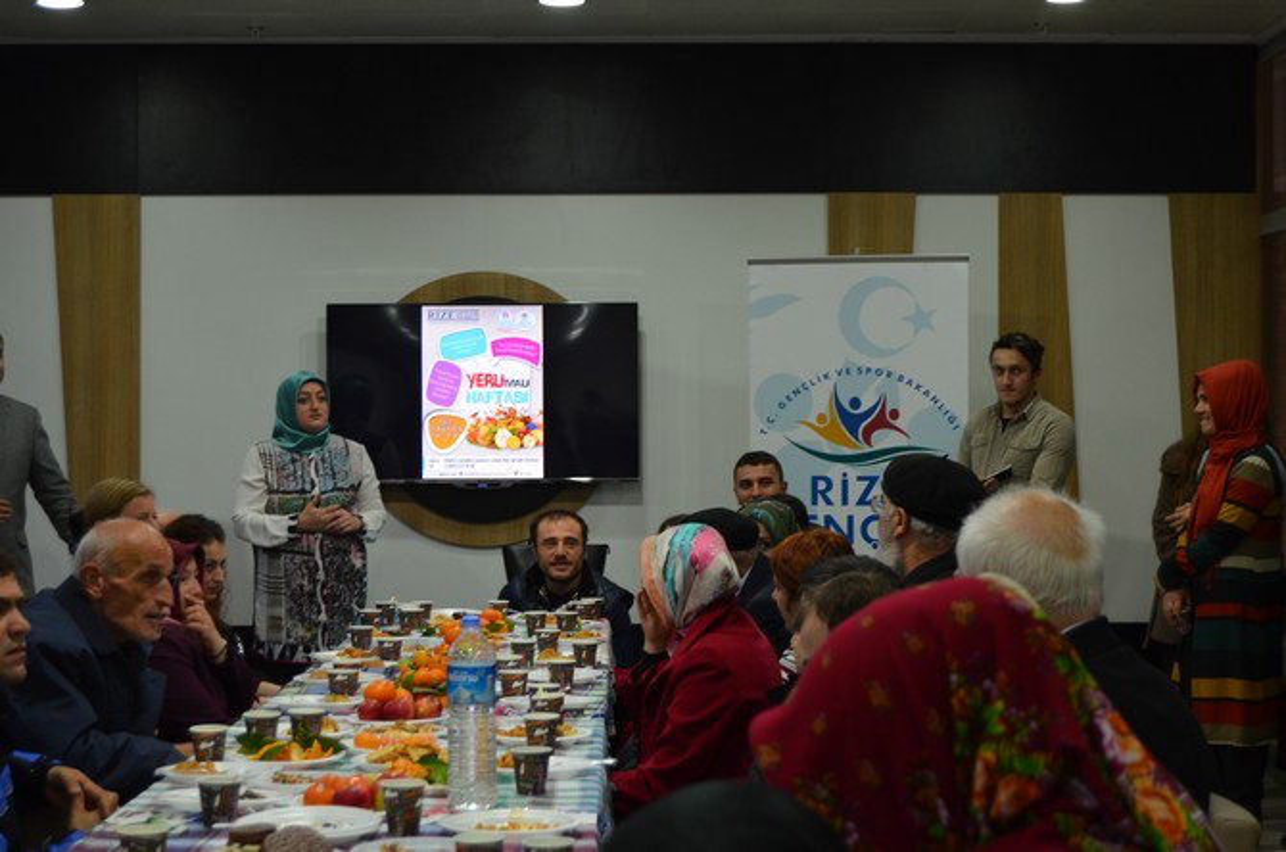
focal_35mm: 68
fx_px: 2407
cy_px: 426
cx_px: 643
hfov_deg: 29.9
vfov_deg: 20.1
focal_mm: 45
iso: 900
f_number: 5.3
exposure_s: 1/30
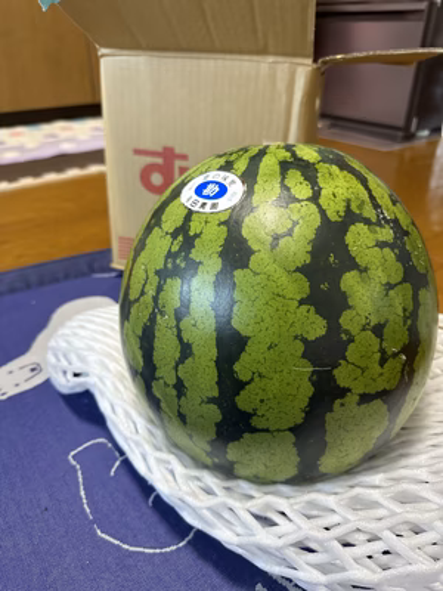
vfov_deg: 71.6
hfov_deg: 56.8
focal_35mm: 24
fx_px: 410
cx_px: 222
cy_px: 296
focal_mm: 6.86
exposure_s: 1/60
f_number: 1.78
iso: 250
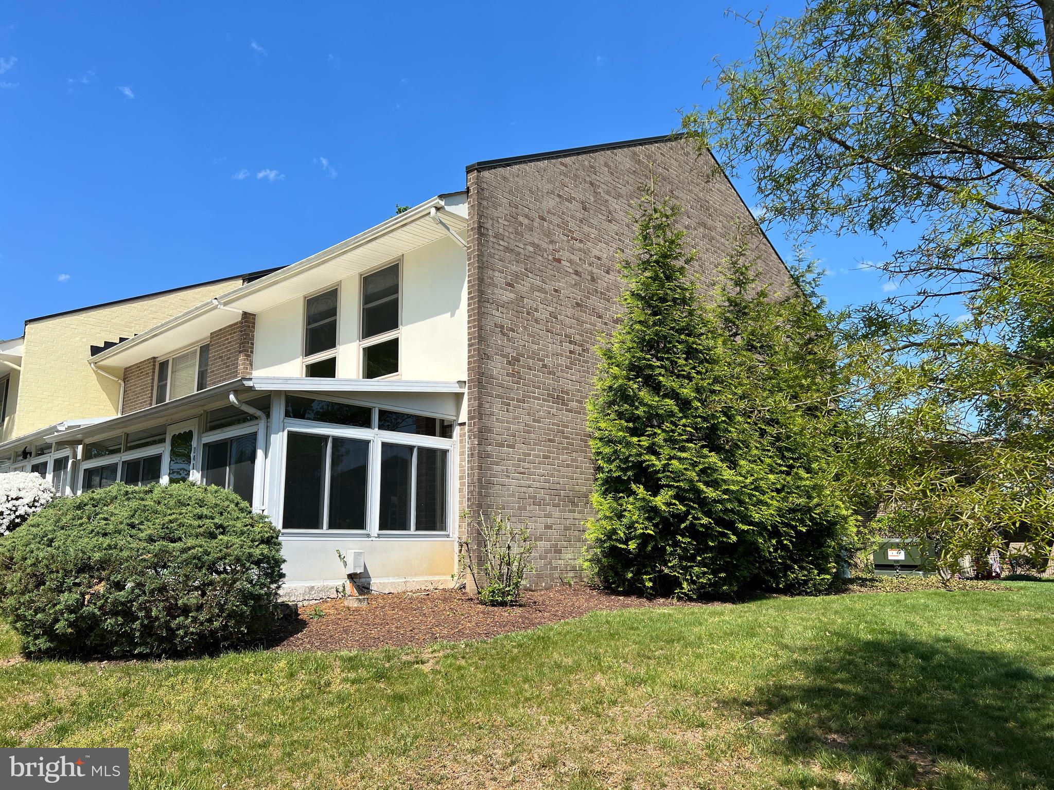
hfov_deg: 67.3
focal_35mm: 26
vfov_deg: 53.1
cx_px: 527
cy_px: 395
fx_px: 792
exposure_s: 1/3831
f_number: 1.5
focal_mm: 5.7
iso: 50
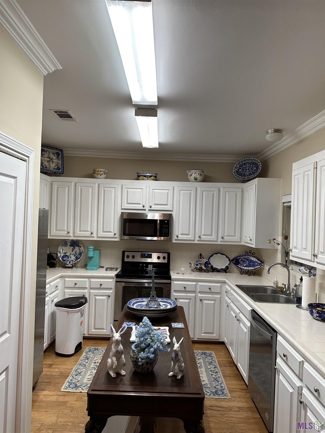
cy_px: 216
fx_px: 300
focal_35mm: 24
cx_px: 162
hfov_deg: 56.8
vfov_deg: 71.6
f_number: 1.78
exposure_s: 1/120
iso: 160
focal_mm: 6.86
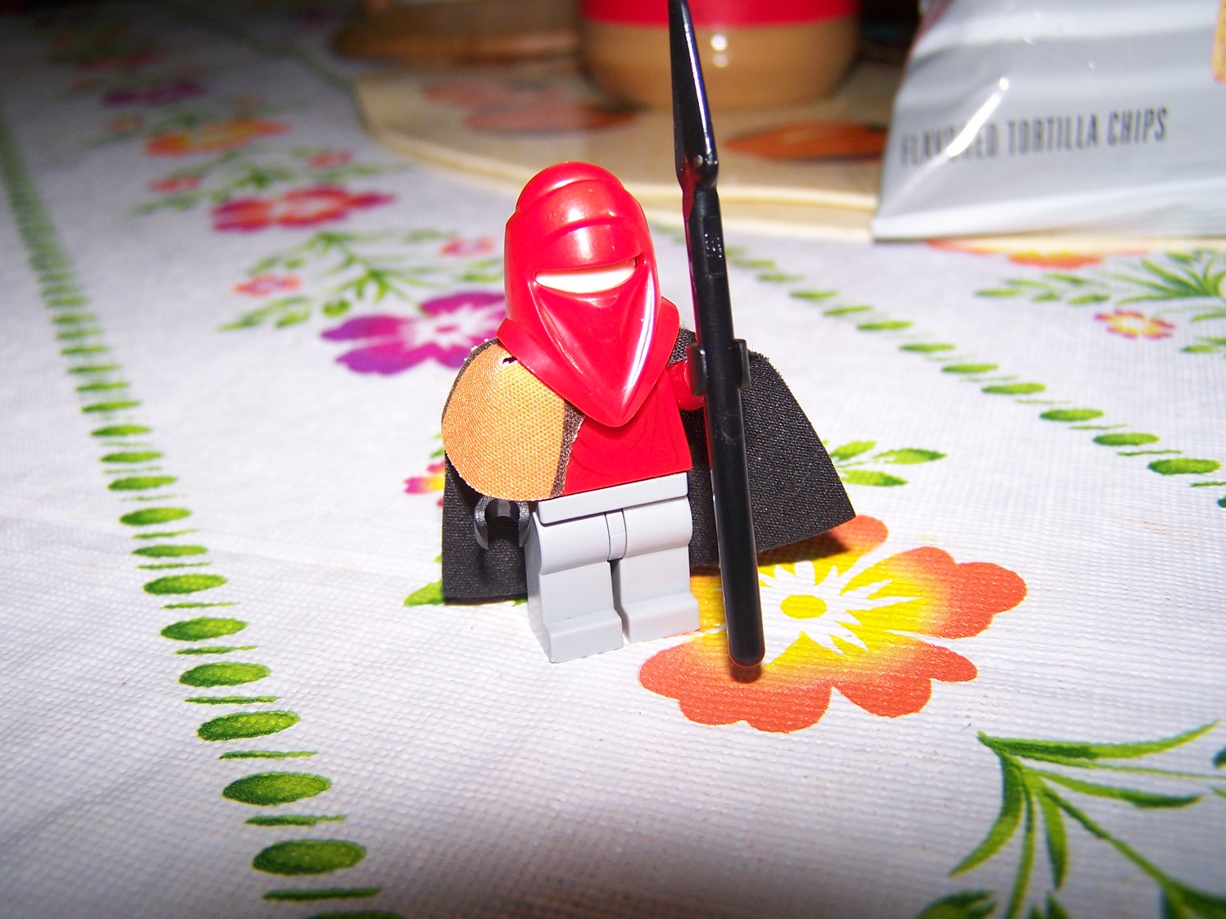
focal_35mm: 38
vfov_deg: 37.7
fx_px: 1346
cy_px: 460
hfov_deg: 49.0
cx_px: 613
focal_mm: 6.3
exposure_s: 1/60
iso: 80
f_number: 2.8
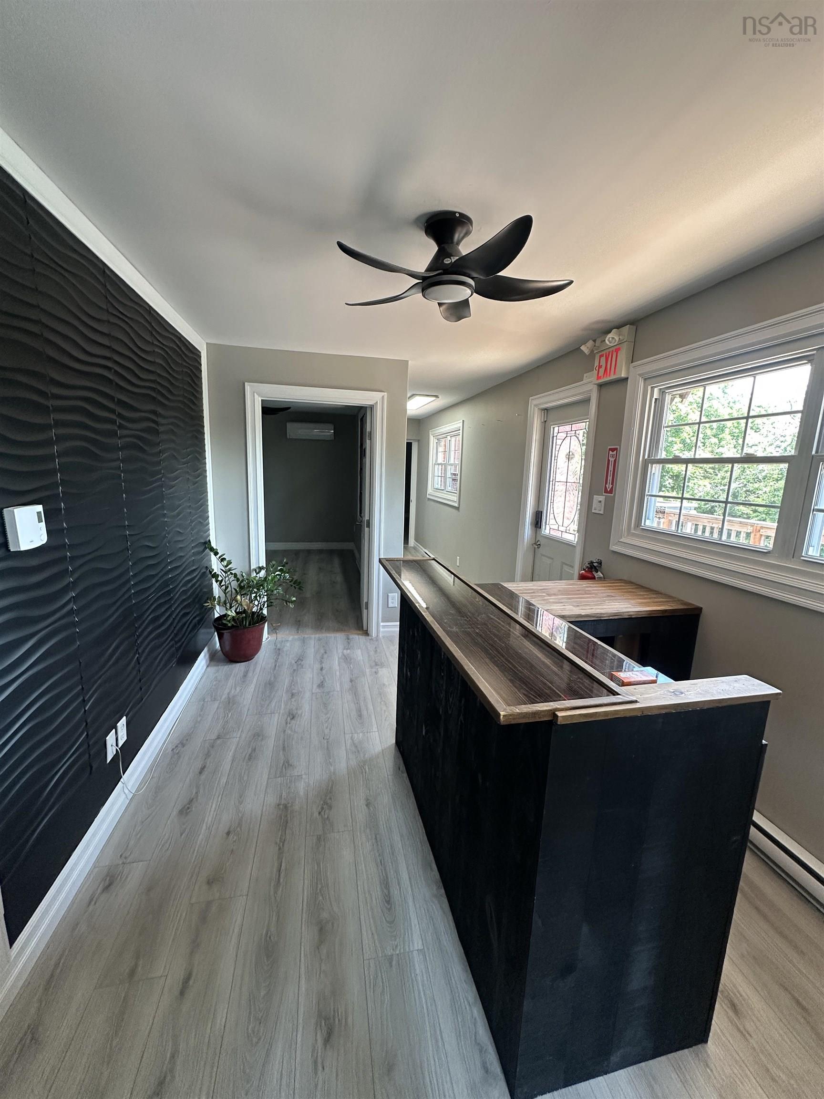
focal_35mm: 14
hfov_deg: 85.7
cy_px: 550
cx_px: 412
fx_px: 444
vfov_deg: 102.1
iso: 200
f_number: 2.2
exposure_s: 1/120
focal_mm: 2.22
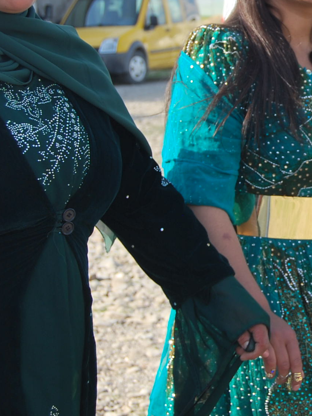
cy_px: 164
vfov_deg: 14.0
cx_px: 350
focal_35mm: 141
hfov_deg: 10.4
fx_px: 1694
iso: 100
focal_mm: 38
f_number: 5.6
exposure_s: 1/125
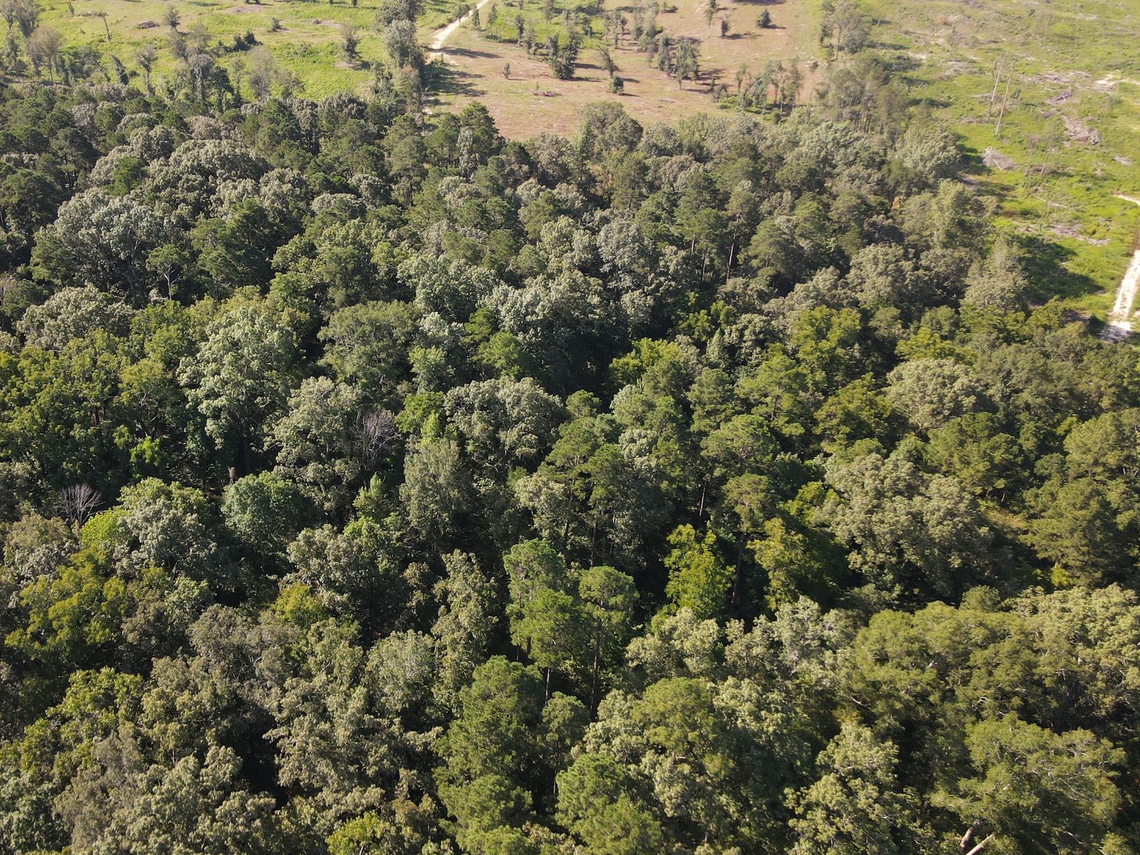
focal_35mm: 33
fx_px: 1087
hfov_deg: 54.4
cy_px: 432
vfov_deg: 42.9
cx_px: 395
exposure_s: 1/12.5
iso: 400
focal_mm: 4.5
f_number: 2.8
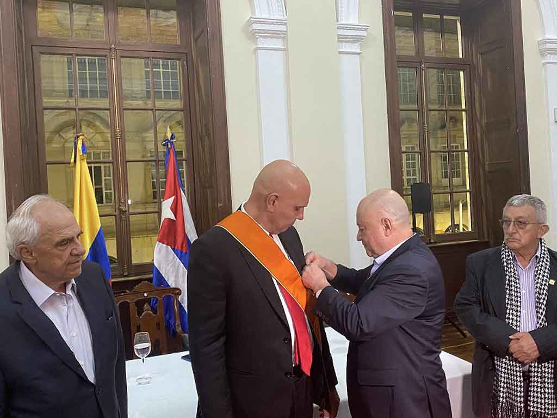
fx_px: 418
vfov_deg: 53.1
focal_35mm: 26
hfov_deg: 67.3
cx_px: 278
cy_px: 209
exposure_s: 1/49
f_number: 1.8
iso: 500
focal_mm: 4.25
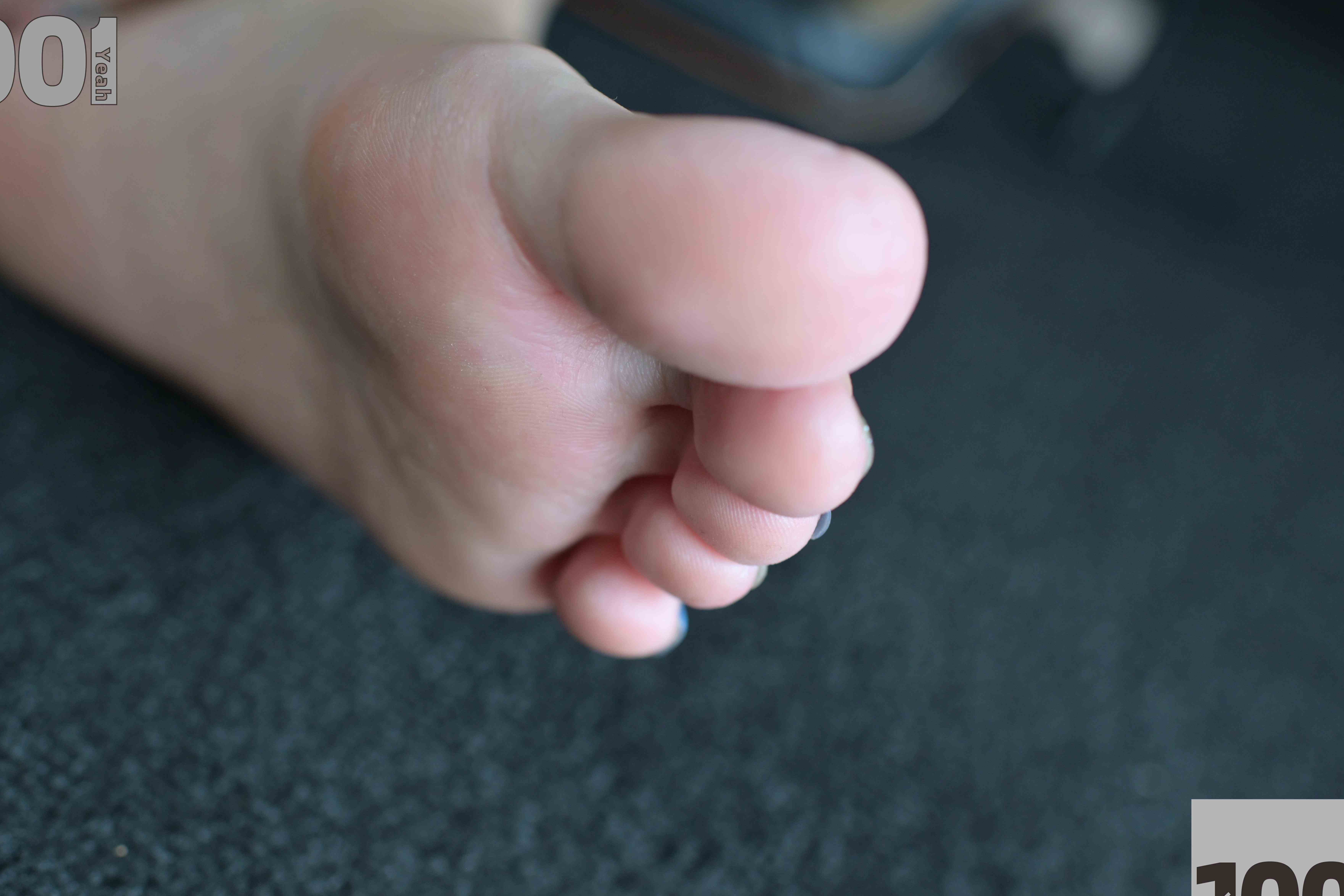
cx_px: 638
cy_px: 508
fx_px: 1531
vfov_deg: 32.6
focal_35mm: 41
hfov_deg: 47.4
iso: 800
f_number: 3.5
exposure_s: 1/200
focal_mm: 35
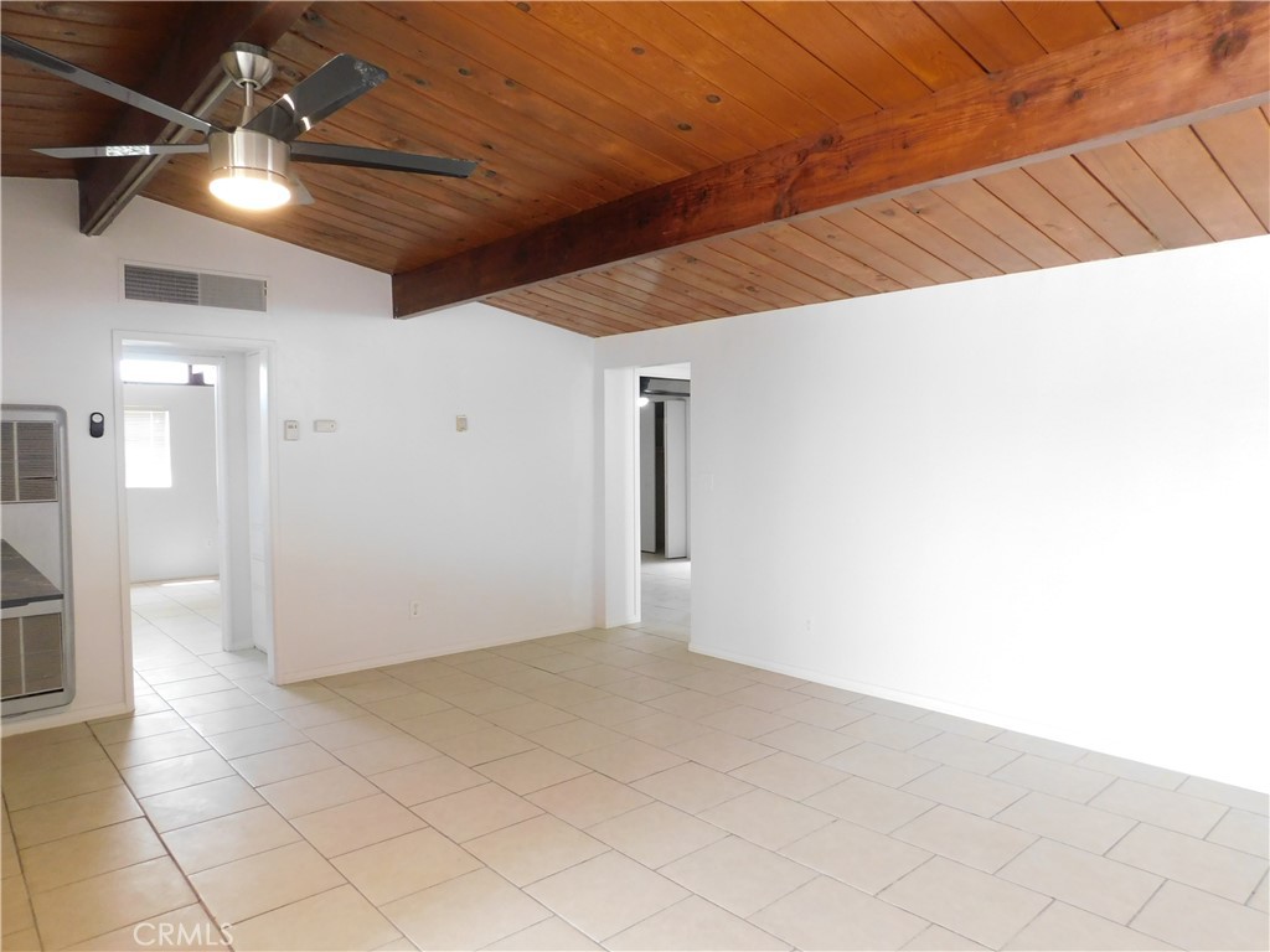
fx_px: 844
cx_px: 635
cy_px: 476
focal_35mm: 23
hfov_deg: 73.9
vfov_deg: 58.9
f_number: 3
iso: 280
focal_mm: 4
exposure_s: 1/30
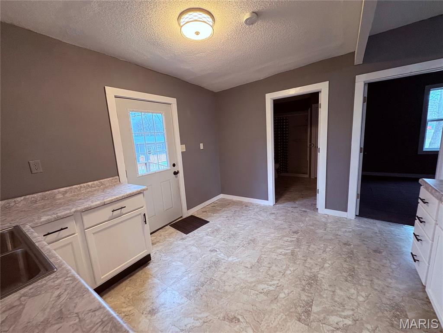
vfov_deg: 85.7
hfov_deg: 102.1
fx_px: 179
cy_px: 166
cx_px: 222
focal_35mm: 14
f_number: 2.2
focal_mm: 2.22
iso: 400
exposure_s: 1/60
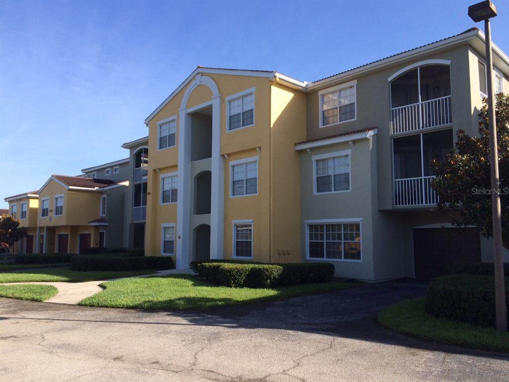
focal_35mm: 30
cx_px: 254
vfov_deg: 46.8
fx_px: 441
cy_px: 191
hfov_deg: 60.0
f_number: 2.2
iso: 32
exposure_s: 1/1208
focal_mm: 4.12
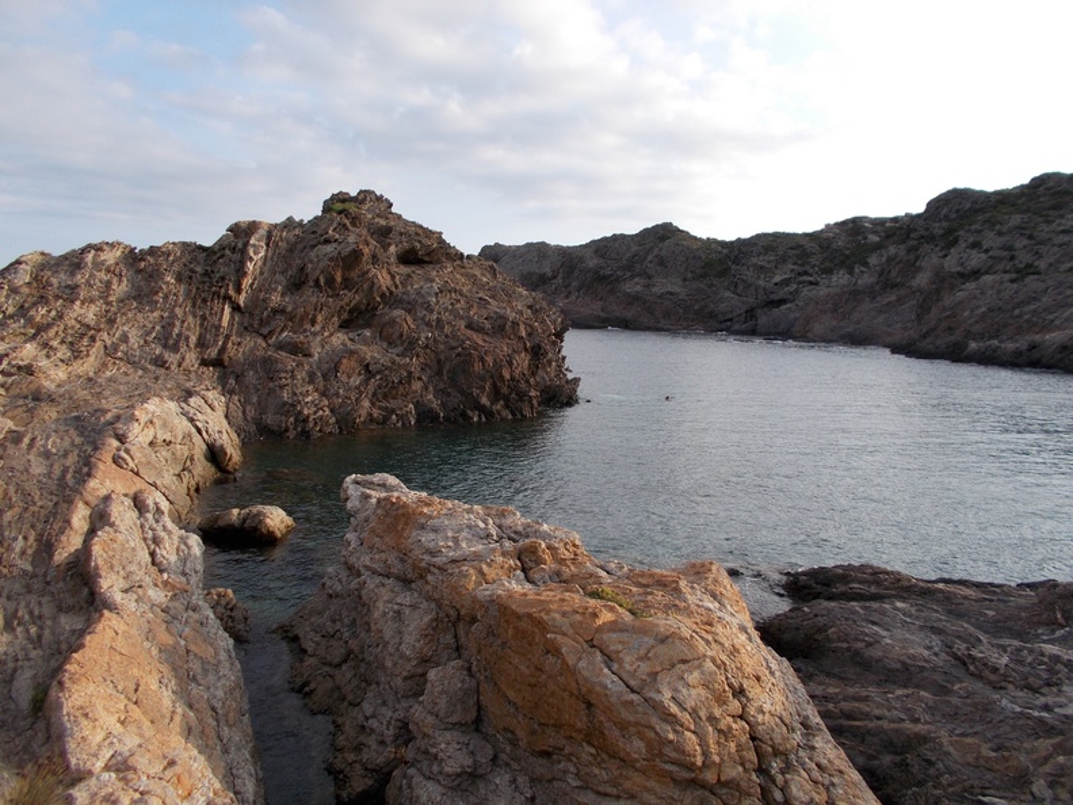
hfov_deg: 67.3
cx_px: 536
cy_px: 402
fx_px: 806
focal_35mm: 26
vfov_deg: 53.1
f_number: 3.2
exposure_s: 1/500
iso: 80
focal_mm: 4.6
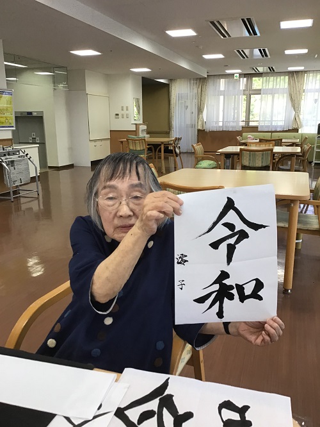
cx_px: 160
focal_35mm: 31
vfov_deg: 58.3
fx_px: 382
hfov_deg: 45.5
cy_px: 214
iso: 25
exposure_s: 1/30
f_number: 2.4
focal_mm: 3.3
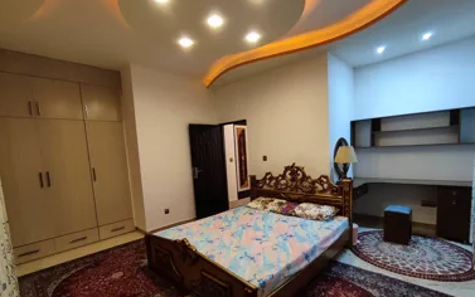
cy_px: 172
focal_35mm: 18
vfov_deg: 64.7
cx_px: 236
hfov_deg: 91.1
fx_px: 233
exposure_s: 1/33
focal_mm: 1.65
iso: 131
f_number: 2.2
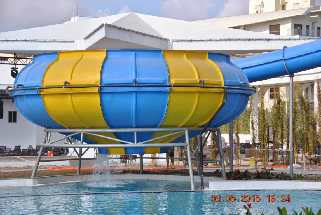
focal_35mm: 93
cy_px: 108
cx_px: 160
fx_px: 830
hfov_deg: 21.9
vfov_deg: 14.7
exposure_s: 1/500
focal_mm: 62
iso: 100
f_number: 5.6
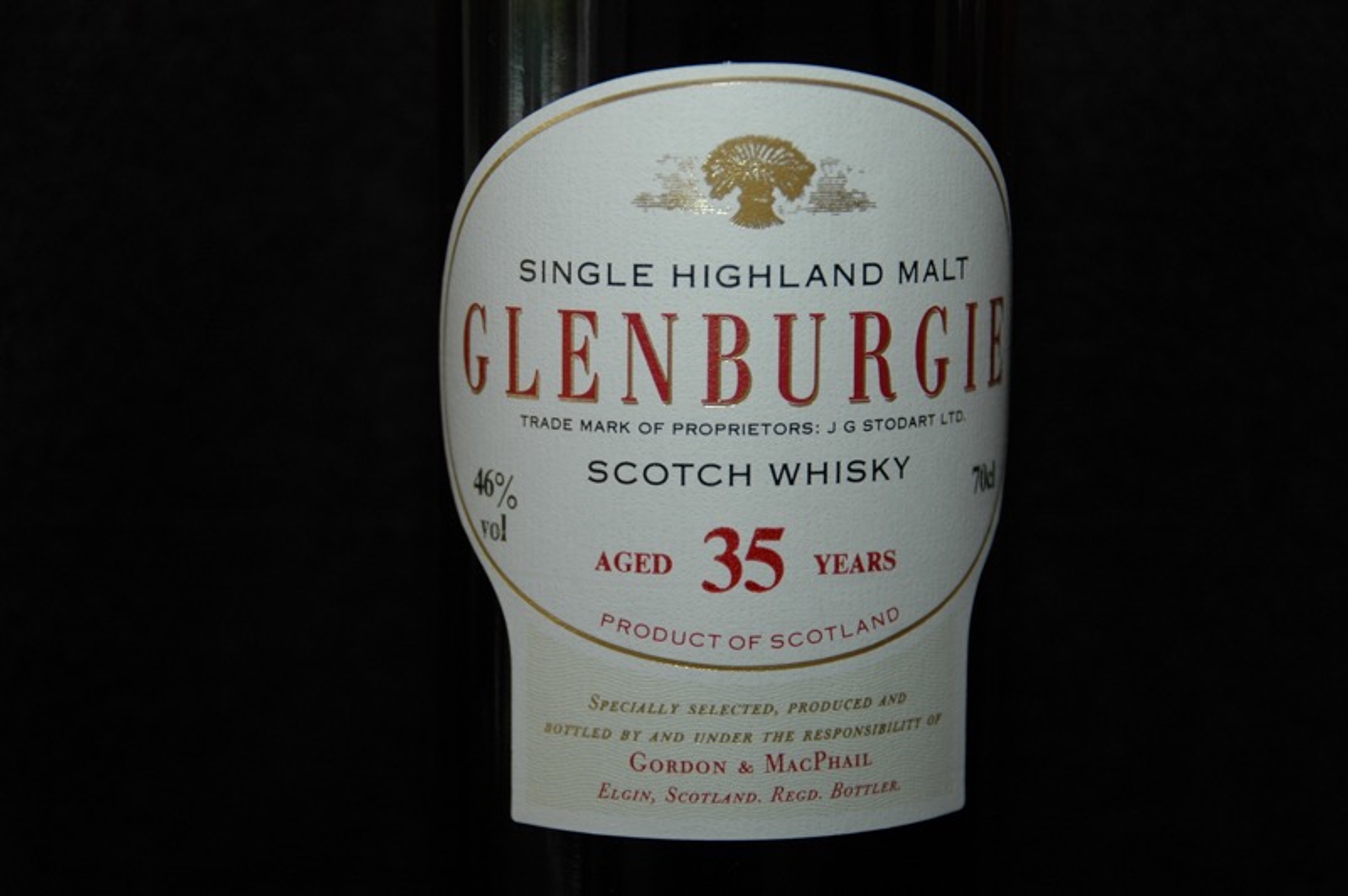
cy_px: 448
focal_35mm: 105
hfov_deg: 19.5
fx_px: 3928
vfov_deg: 13.0
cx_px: 674
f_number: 5
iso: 200
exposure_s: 1/60
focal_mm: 70
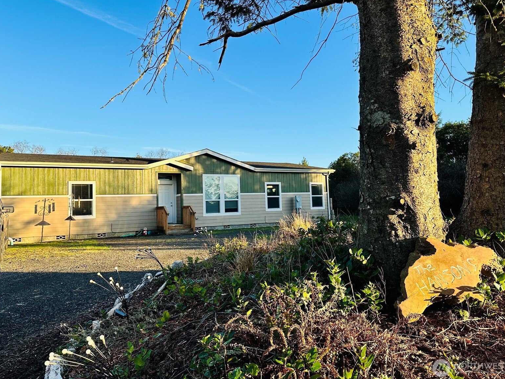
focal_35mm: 25
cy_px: 184
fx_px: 365
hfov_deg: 69.4
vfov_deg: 54.9
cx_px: 255
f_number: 1.78
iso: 80
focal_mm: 6.86
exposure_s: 1/1453
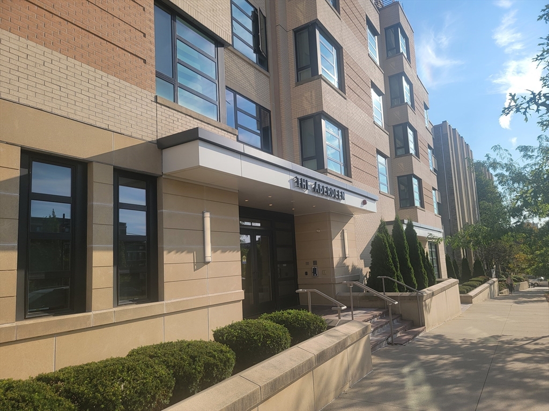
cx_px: 274
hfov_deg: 71.6
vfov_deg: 56.8
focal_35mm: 24
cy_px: 206
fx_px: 381
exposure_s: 1/1038
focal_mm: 6.7
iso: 16
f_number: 1.8
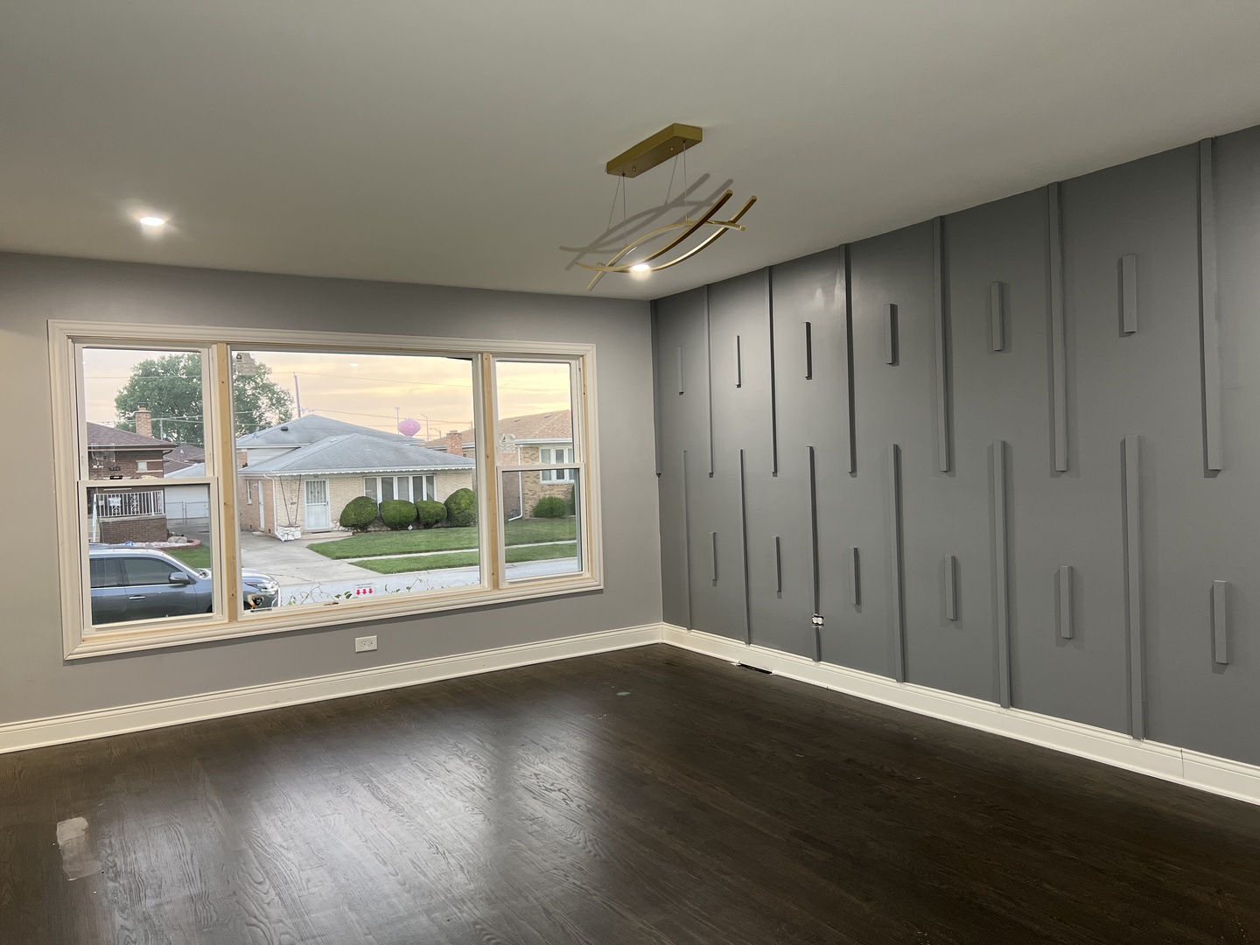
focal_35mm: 26
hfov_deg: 67.3
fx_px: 946
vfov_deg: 53.1
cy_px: 472
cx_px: 630
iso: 160
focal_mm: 5.7
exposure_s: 1/60
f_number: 1.5
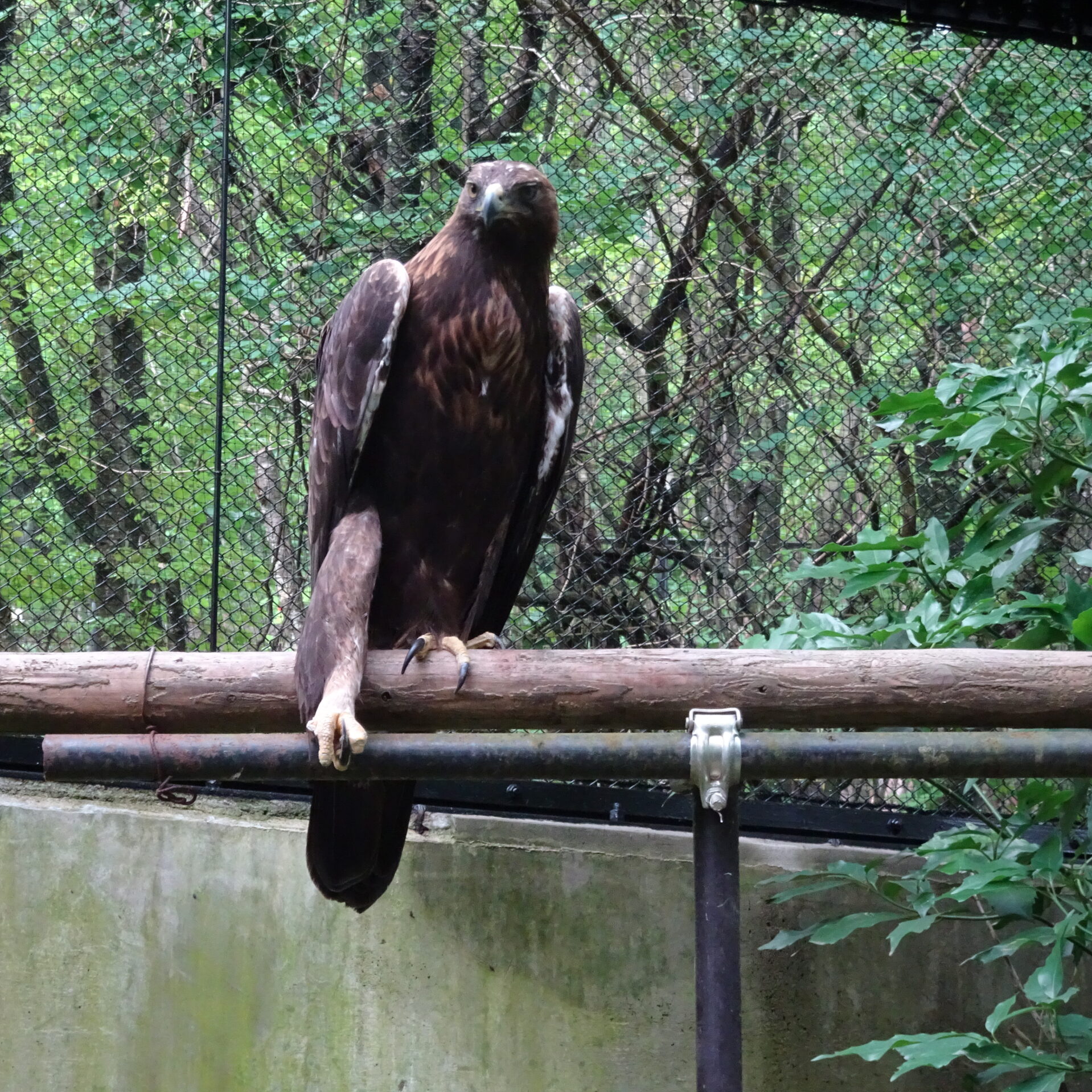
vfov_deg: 14.8
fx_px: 4211
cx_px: 428
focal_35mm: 118
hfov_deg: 14.8
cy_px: 546
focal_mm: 17.01
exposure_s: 1/100
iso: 640
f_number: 5
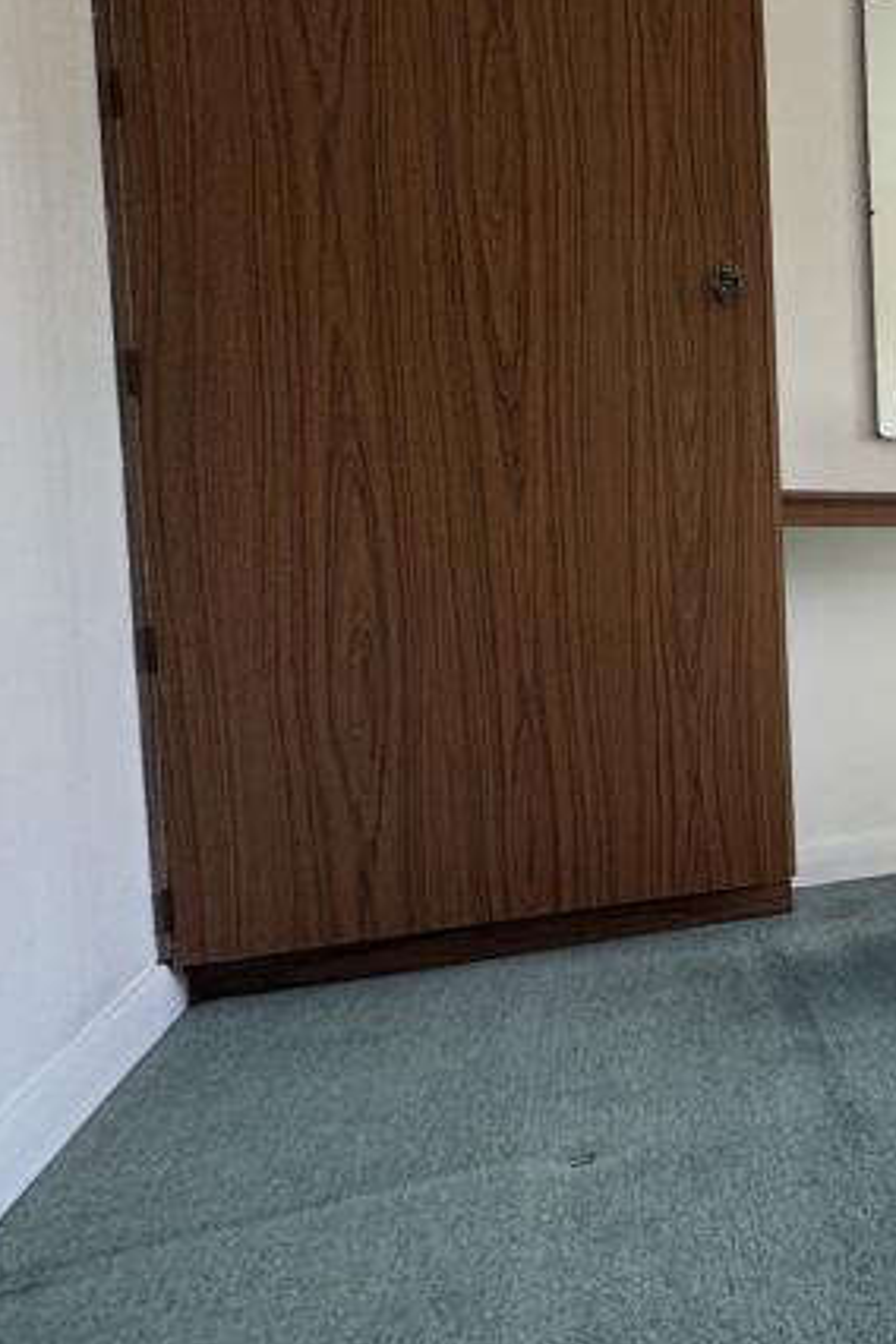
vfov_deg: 54.4
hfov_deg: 22.8
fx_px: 1307
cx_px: 1581
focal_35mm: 35
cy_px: 618
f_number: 2.2
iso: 50
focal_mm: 2.22
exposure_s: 1/99
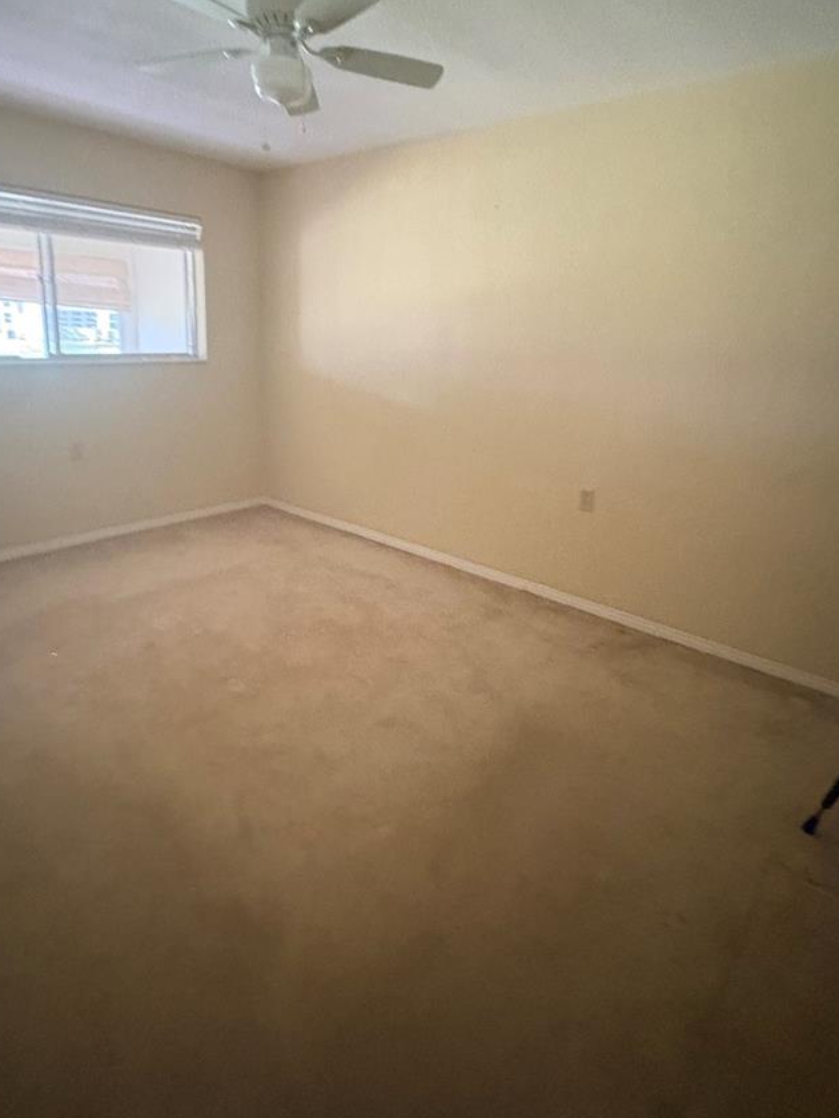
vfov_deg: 81.2
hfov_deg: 65.9
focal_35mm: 20
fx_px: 646
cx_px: 390
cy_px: 476
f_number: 2.2
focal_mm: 2.22
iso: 800
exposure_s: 1/40
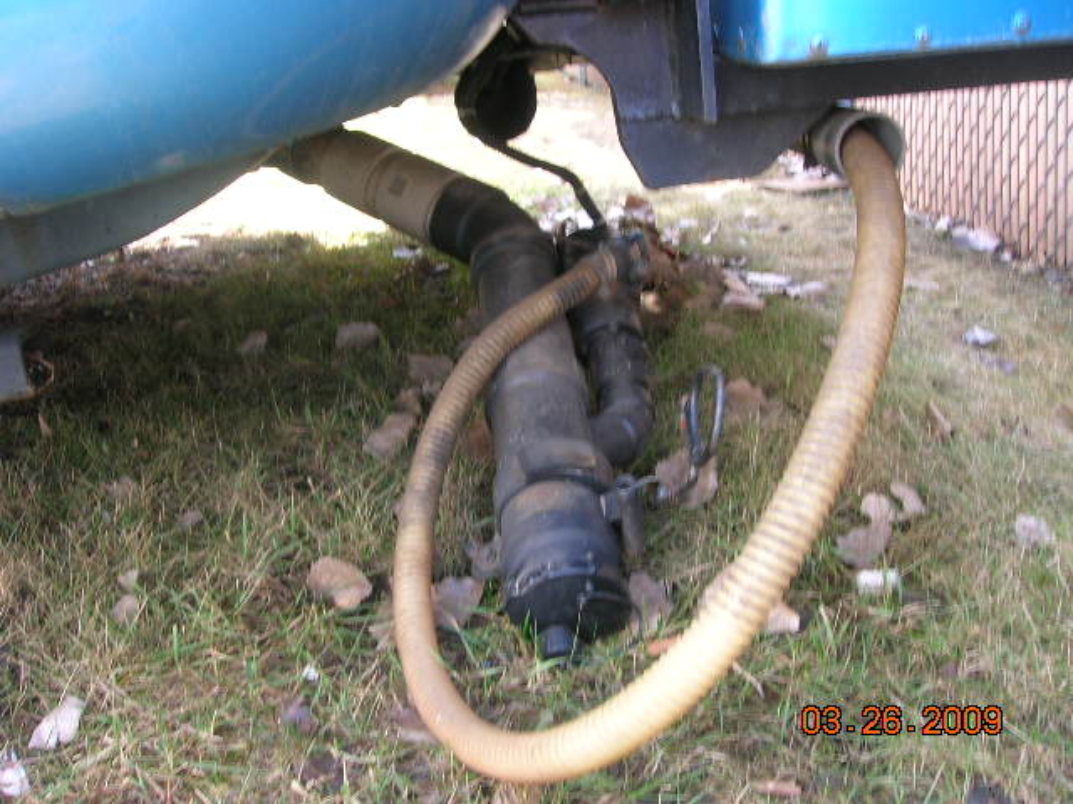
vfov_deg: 41.8
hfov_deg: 54.0
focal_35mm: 34
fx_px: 1054
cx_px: 536
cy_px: 402
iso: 50
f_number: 4.9
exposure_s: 1/13.4
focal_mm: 5.7
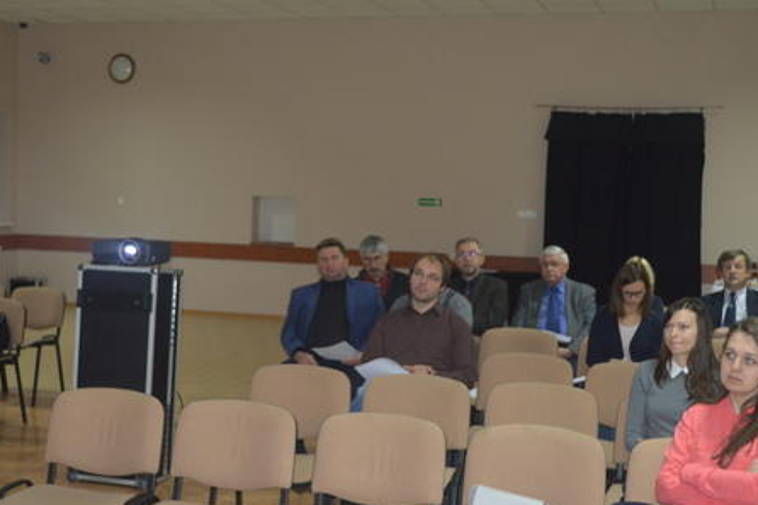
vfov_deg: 25.5
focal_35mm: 53
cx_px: 359
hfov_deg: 37.5
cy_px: 298
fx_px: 1115
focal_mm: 26
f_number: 4.2
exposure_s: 1/30
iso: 1100
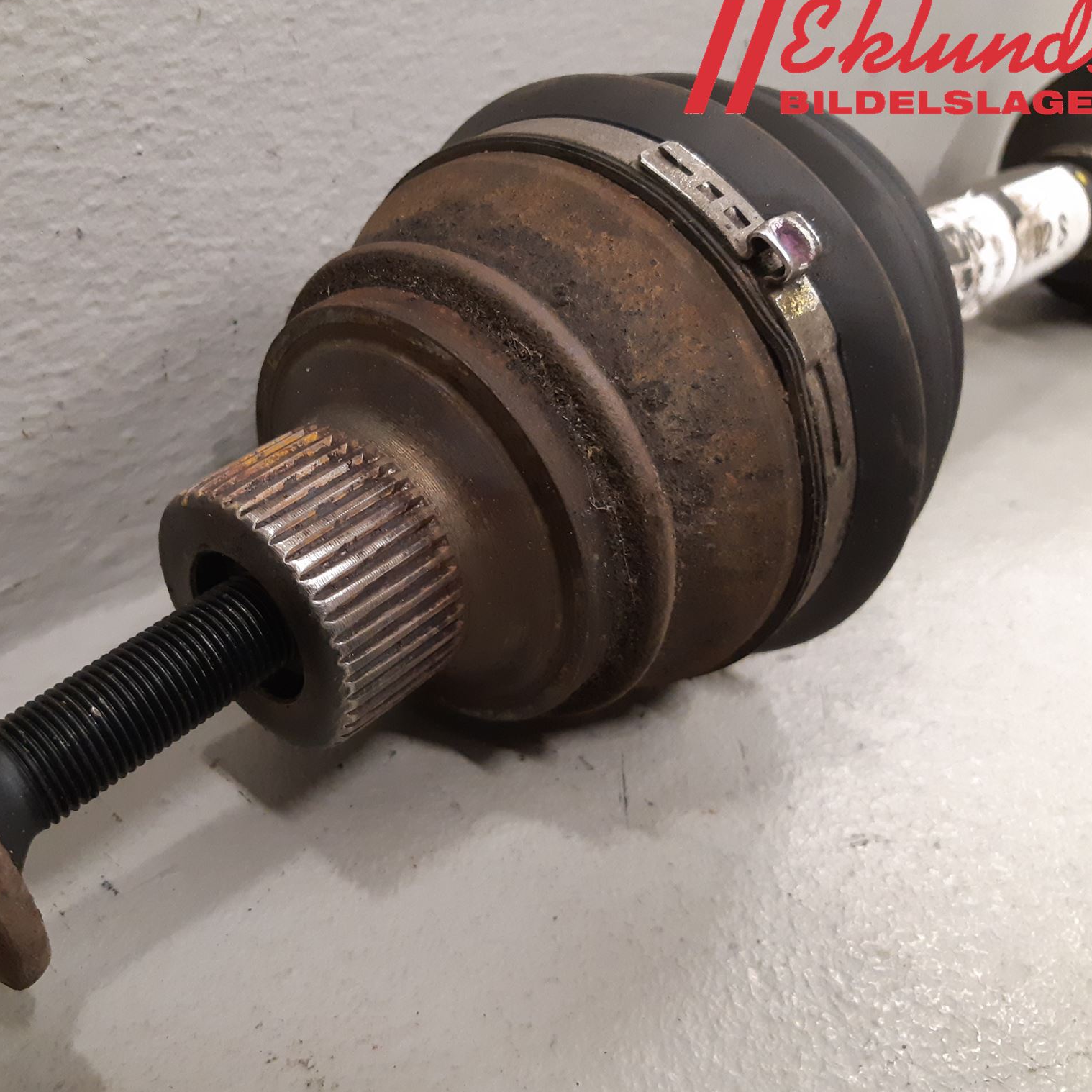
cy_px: 545
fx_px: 1106
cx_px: 388
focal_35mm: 31
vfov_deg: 52.5
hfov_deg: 51.8
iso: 320
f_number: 1.7
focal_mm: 3.93
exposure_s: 1/50
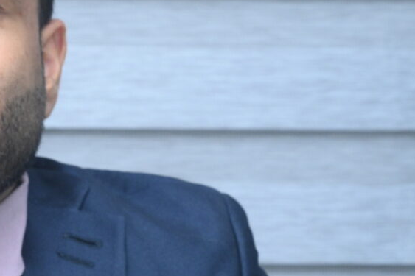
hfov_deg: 9.7
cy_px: 336
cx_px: -100
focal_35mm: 209
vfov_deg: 6.5
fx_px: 2408
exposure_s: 1/125
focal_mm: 46
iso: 1000
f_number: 8
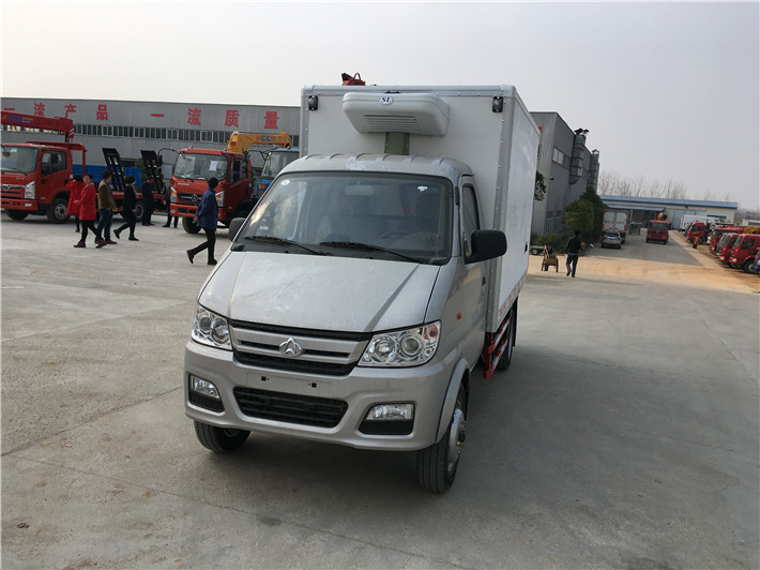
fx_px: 636
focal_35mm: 29
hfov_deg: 61.7
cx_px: 380
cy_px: 285
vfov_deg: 48.2
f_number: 2.2
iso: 25
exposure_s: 1/1570
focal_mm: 4.15
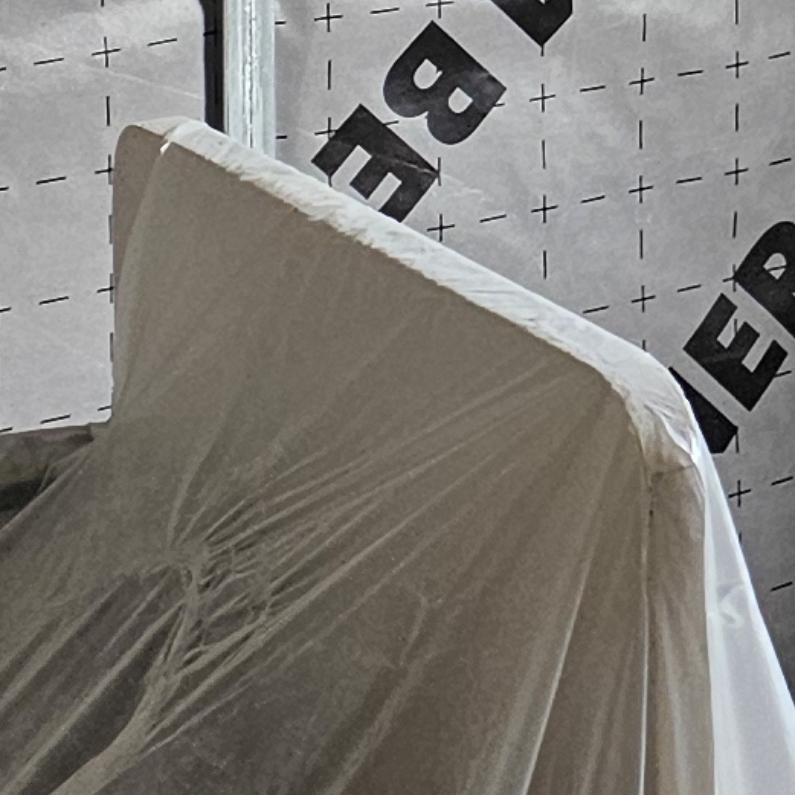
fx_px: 4053
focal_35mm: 156
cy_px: -758
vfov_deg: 10.4
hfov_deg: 10.6
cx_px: 1355
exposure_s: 1/100
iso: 250
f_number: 1.7
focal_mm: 6.3
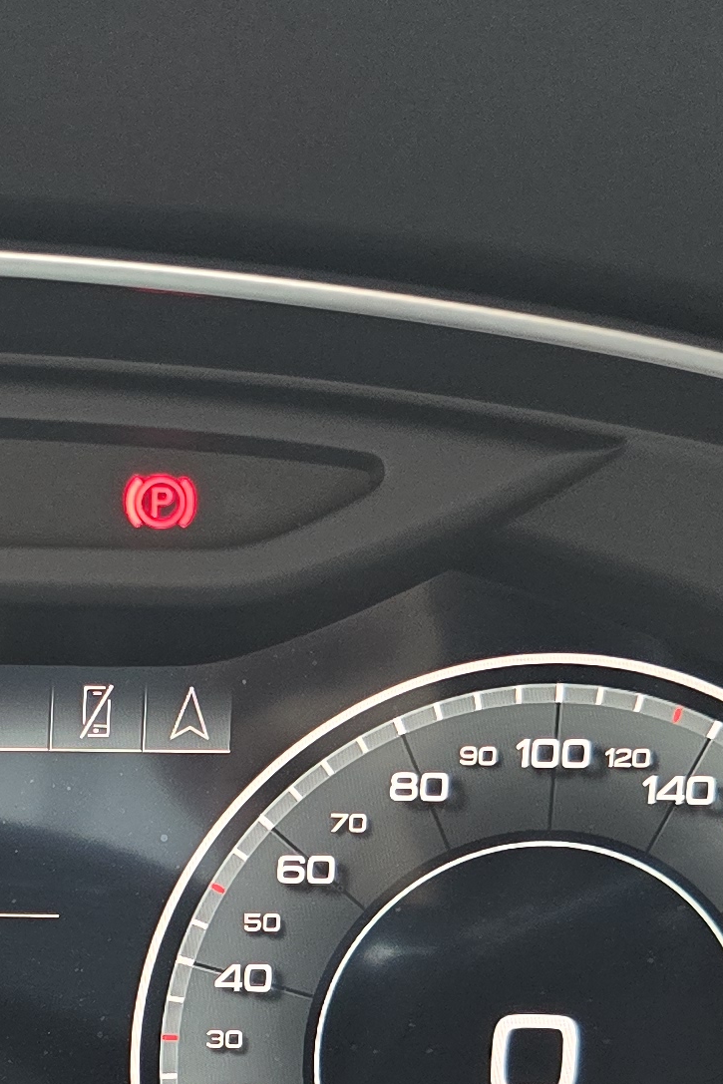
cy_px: 998
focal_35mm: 88
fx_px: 2650
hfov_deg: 14.9
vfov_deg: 22.5
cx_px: -210
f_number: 1.7
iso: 200
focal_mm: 6.3
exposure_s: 1/180
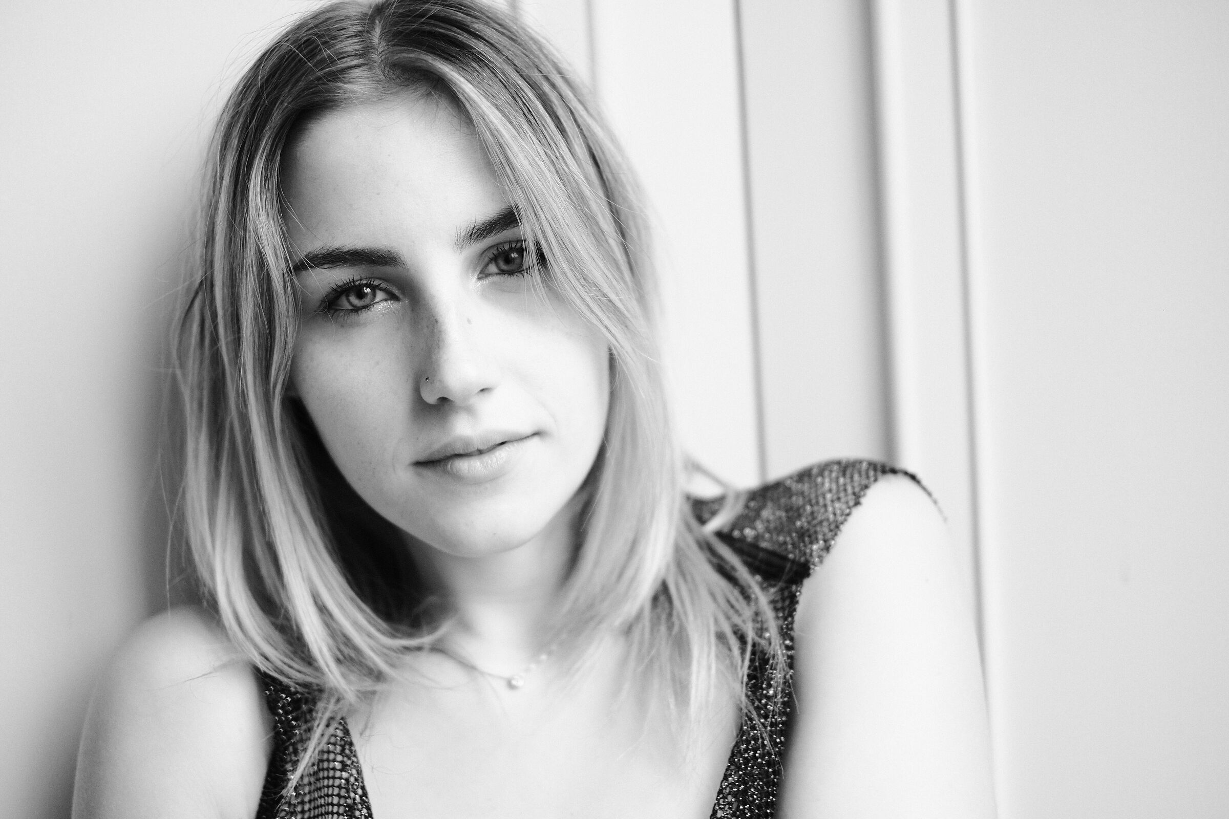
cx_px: 614
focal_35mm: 53
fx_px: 1809
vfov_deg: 25.5
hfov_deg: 37.5
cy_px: 410
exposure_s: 1/160
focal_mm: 35
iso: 800
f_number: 1.4
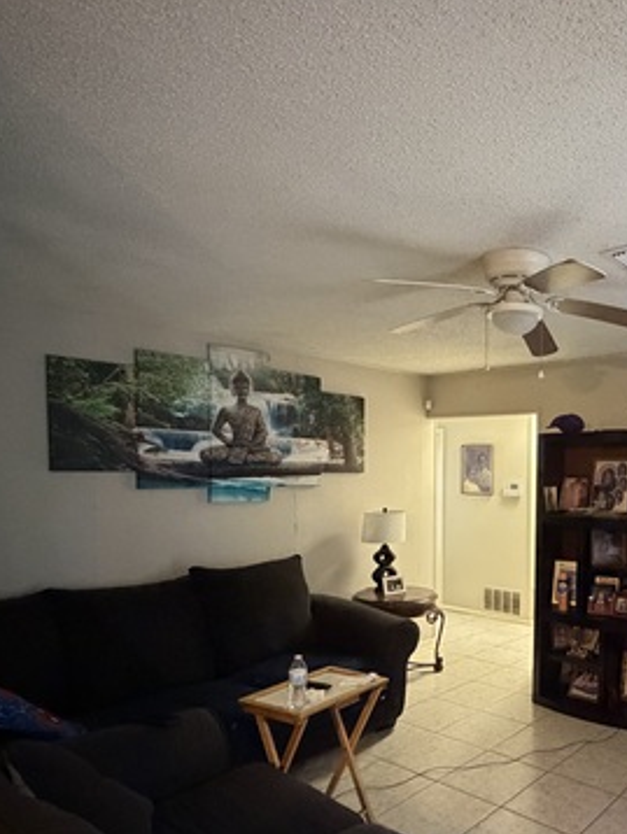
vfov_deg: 68.8
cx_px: 548
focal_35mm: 25
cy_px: 489
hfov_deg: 49.7
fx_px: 603
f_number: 2.2
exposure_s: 1/60
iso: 1250
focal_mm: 2.22
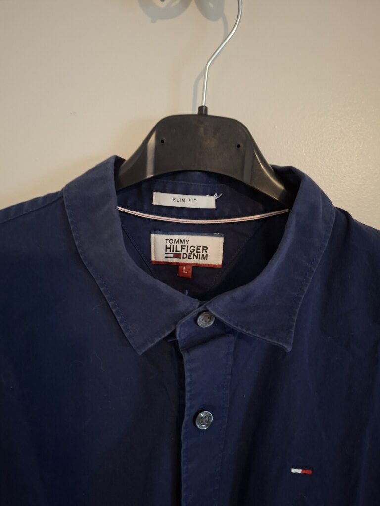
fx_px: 337
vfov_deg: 73.9
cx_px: 190
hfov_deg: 58.9
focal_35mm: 23
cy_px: 253
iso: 800
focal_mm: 5.54
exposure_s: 1/25
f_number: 1.8
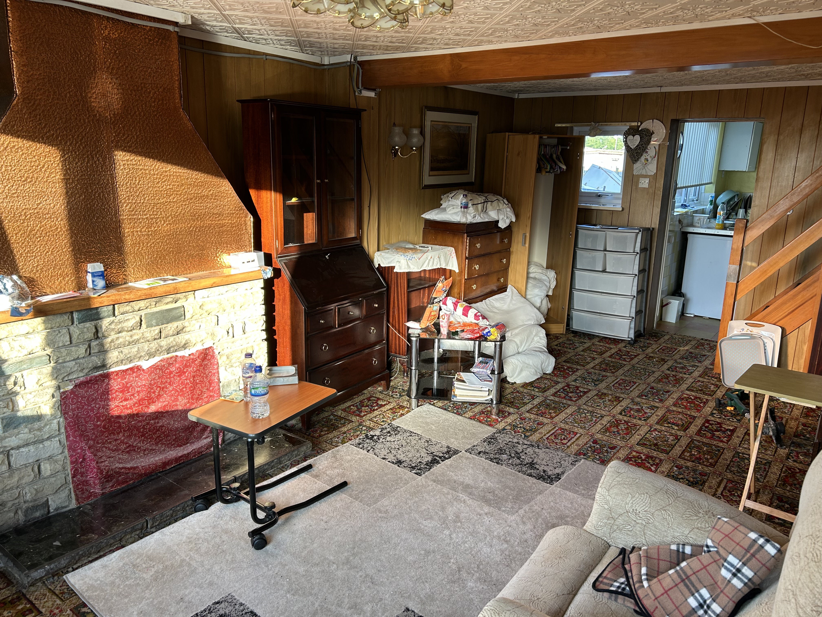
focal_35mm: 26
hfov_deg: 67.3
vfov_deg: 53.1
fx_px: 617
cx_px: 411
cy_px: 308
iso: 50
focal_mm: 5.7
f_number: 1.5
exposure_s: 1/121
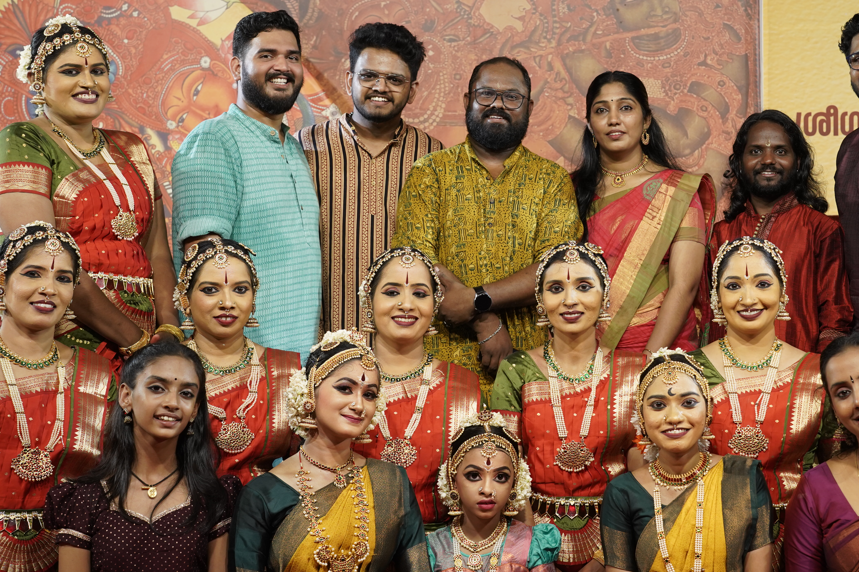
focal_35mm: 72
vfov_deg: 18.9
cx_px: 586
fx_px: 1718
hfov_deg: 27.9
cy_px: 218
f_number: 4
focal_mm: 50
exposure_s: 1/100
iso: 1000
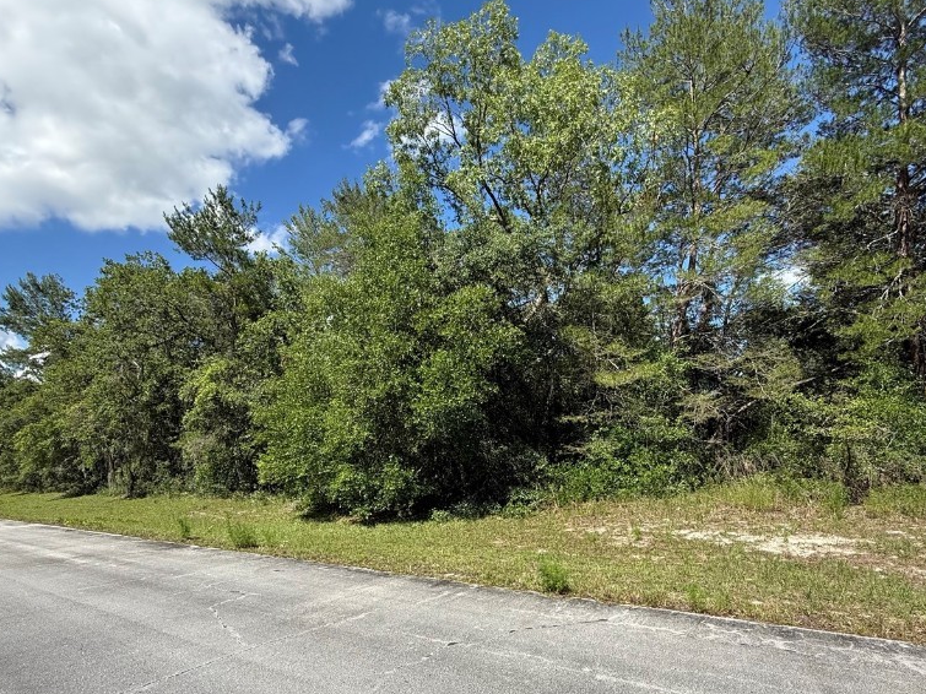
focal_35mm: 19
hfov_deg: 84.7
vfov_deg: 67.6
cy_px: 433
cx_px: 473
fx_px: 508
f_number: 2.2
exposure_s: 1/1033
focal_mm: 2.22
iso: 50
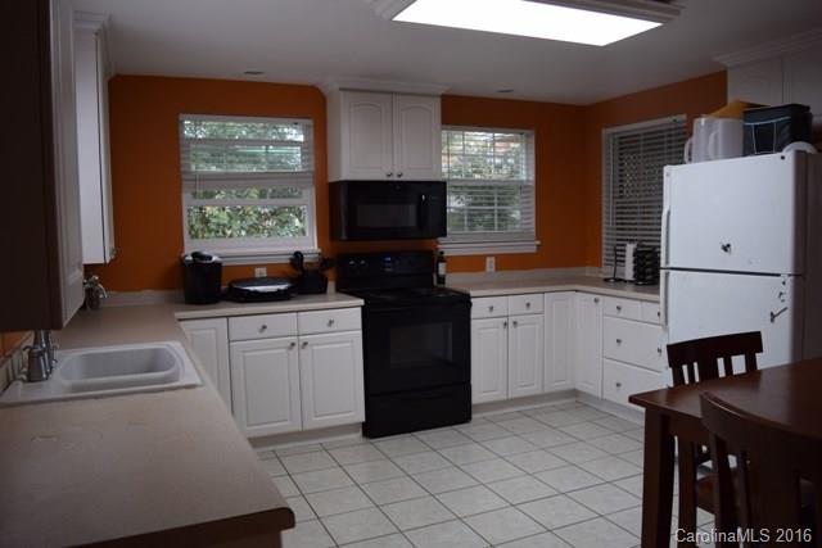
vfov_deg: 48.0
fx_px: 617
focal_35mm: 27
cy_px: 274
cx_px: 411
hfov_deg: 67.4
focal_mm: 18
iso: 400
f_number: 4
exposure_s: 1/80
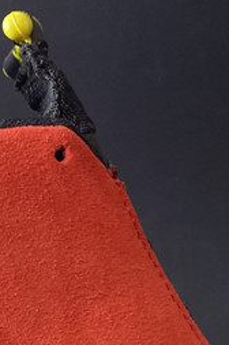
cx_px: 7
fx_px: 1024
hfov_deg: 12.6
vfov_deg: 18.3
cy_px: 389
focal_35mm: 107
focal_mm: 4.25
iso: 80
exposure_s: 1/50
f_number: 1.8
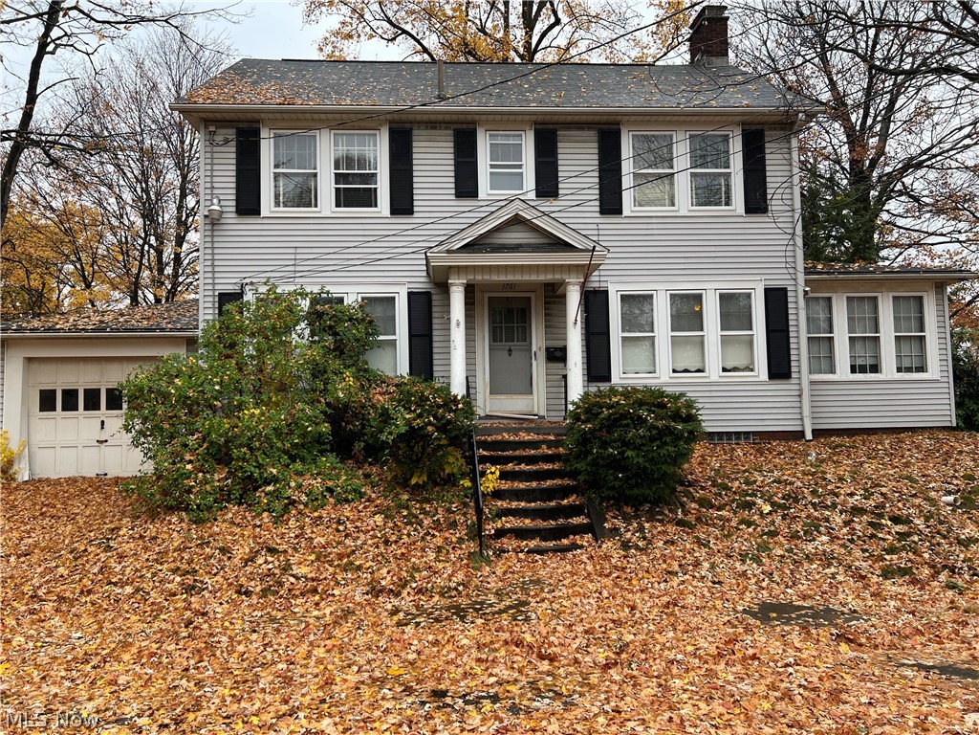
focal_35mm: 26
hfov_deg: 67.3
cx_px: 490
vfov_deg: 53.1
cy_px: 368
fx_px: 735
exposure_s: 1/350
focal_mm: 5.7
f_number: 1.5
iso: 50
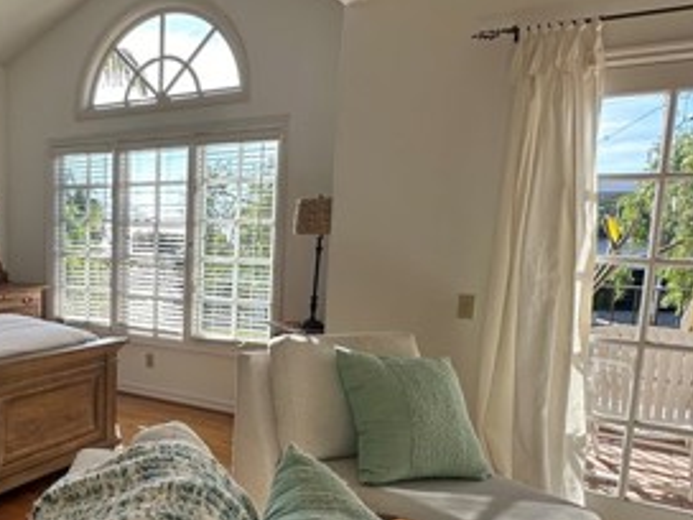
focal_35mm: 33
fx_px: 661
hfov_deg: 51.4
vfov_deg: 42.7
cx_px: 125
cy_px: 316
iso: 40
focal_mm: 2.22
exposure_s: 1/461
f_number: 2.2
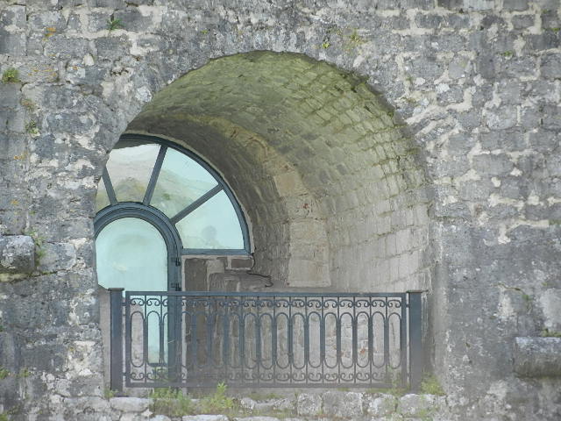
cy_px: 210
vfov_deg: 5.1
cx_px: 280
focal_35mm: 292
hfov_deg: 6.8
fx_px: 4732
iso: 160
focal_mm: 52.6
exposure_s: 1/80
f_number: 5.3
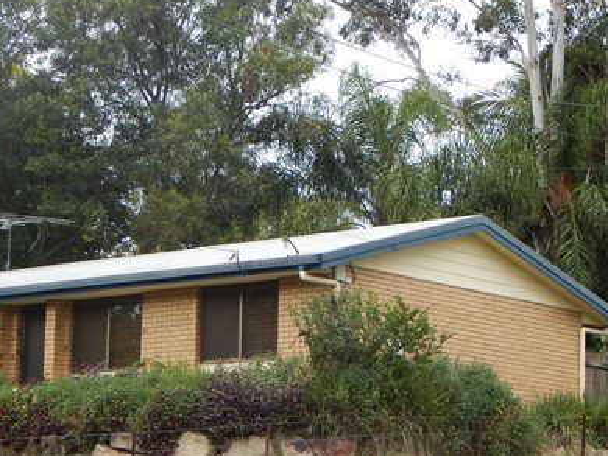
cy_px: 202
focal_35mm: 123
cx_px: 287
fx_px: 2162
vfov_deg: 12.1
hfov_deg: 16.0
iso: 125
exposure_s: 1/320
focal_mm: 13.5
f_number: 4.2
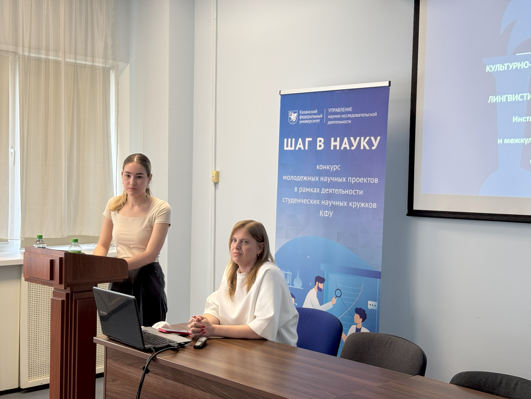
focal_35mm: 48
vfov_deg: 30.3
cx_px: 266
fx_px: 736
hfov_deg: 39.7
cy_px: 200
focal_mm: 6.76
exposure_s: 1/50
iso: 80
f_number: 1.78
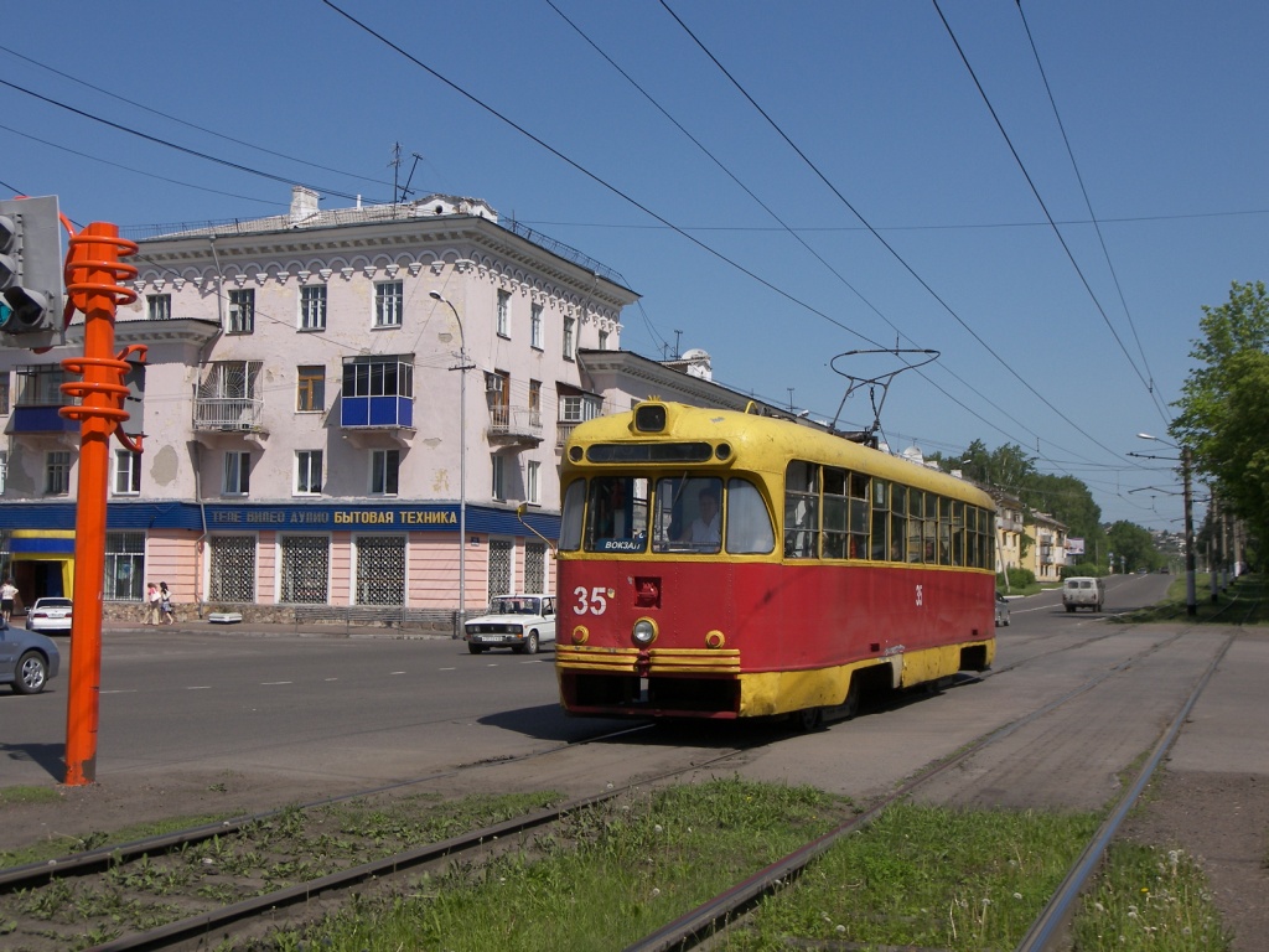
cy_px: 476
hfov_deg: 39.7
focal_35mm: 48
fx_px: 1760
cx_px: 634
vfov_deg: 30.3
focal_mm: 10.1
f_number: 3.6
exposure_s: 1/1000
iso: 50
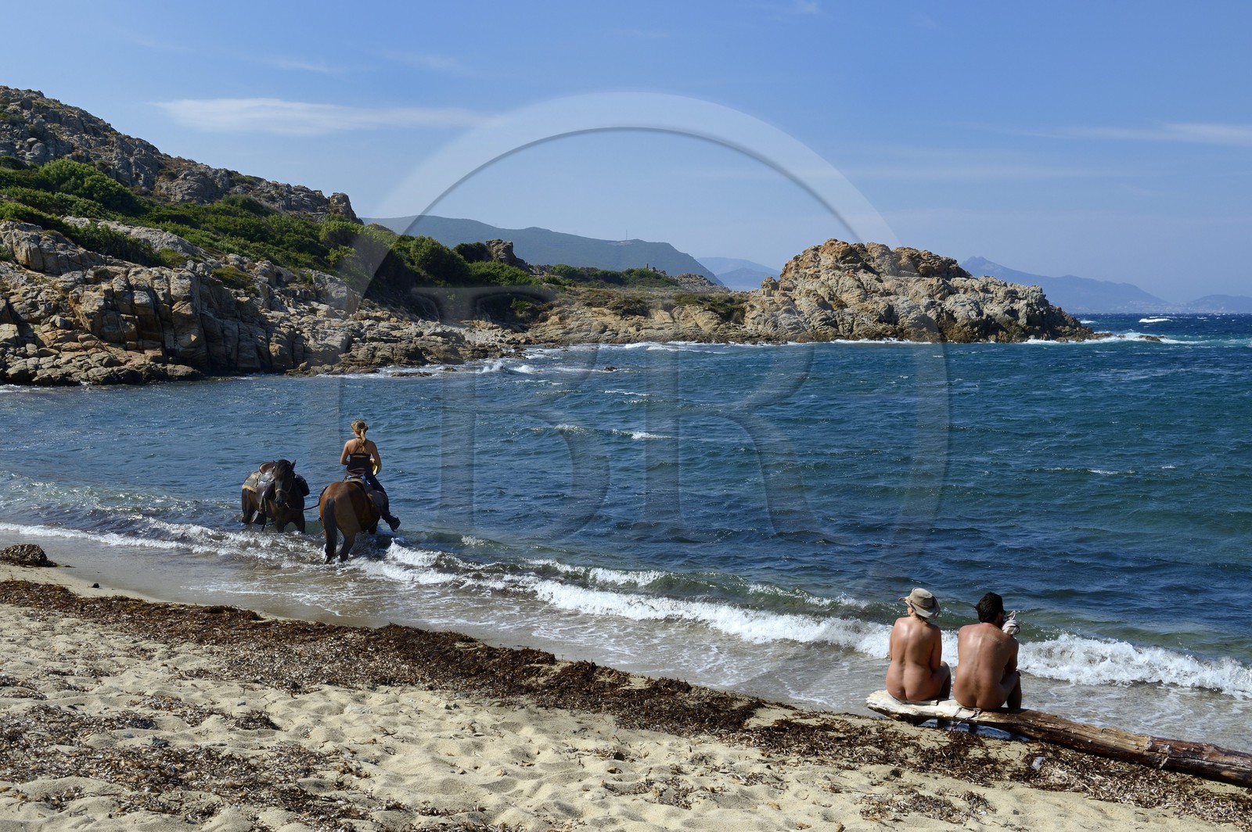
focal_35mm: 38
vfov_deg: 35.0
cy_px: 416
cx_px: 626
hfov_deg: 50.7
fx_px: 1320
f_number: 13
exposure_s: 1/500
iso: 400
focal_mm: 38
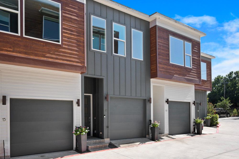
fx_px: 166
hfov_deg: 71.5
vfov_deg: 51.3
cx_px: 120
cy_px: 80
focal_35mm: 25
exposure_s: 1/160
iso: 100
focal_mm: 17
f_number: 7.1
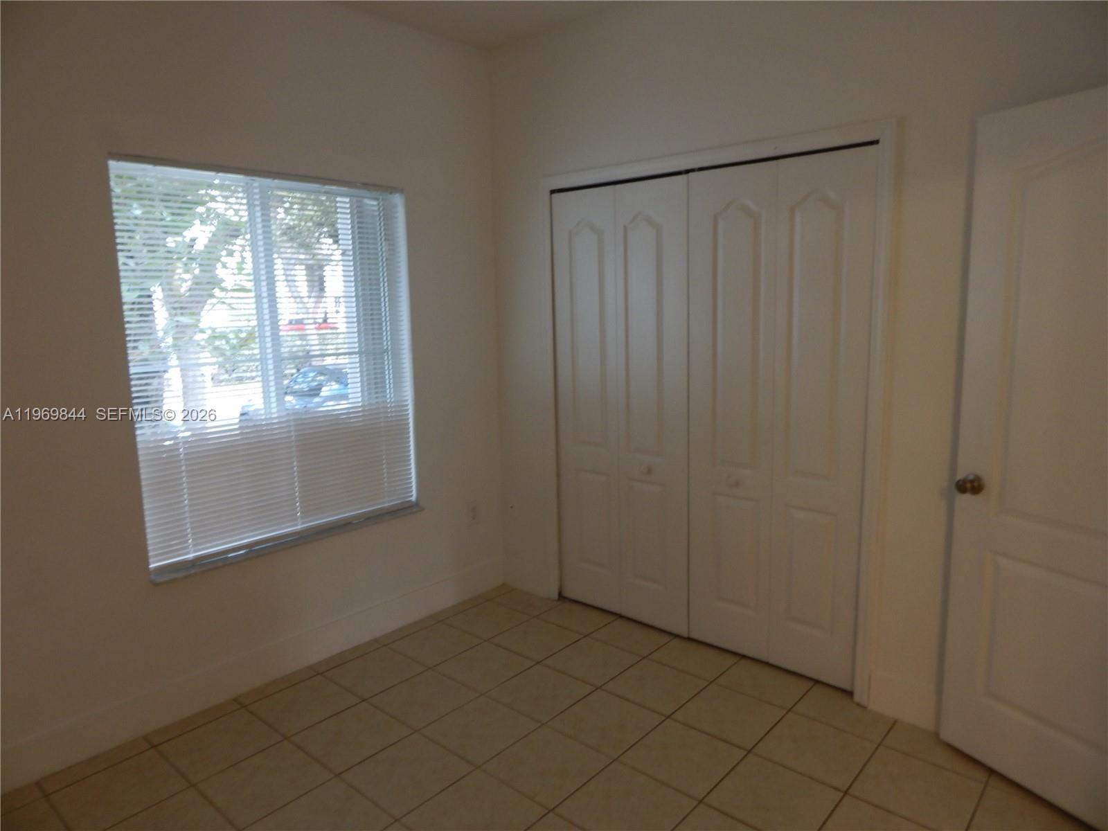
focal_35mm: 22
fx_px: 704
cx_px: 554
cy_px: 416
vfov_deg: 61.1
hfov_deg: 76.4
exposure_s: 1/30
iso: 125
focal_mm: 4
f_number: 3
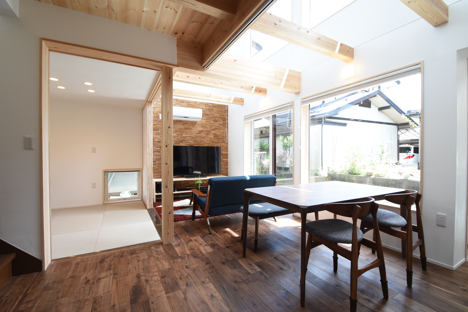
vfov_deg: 77.3
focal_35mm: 15
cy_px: 156
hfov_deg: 100.4
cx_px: 234
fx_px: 195
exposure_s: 1/15
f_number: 11
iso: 250
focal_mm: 10
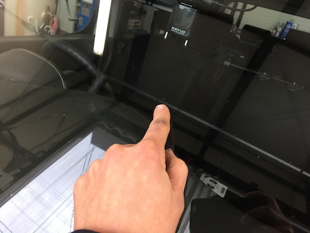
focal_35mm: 29
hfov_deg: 61.7
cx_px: 155
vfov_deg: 48.2
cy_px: 116
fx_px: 260
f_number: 2.2
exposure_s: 1/15
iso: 50
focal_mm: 4.15
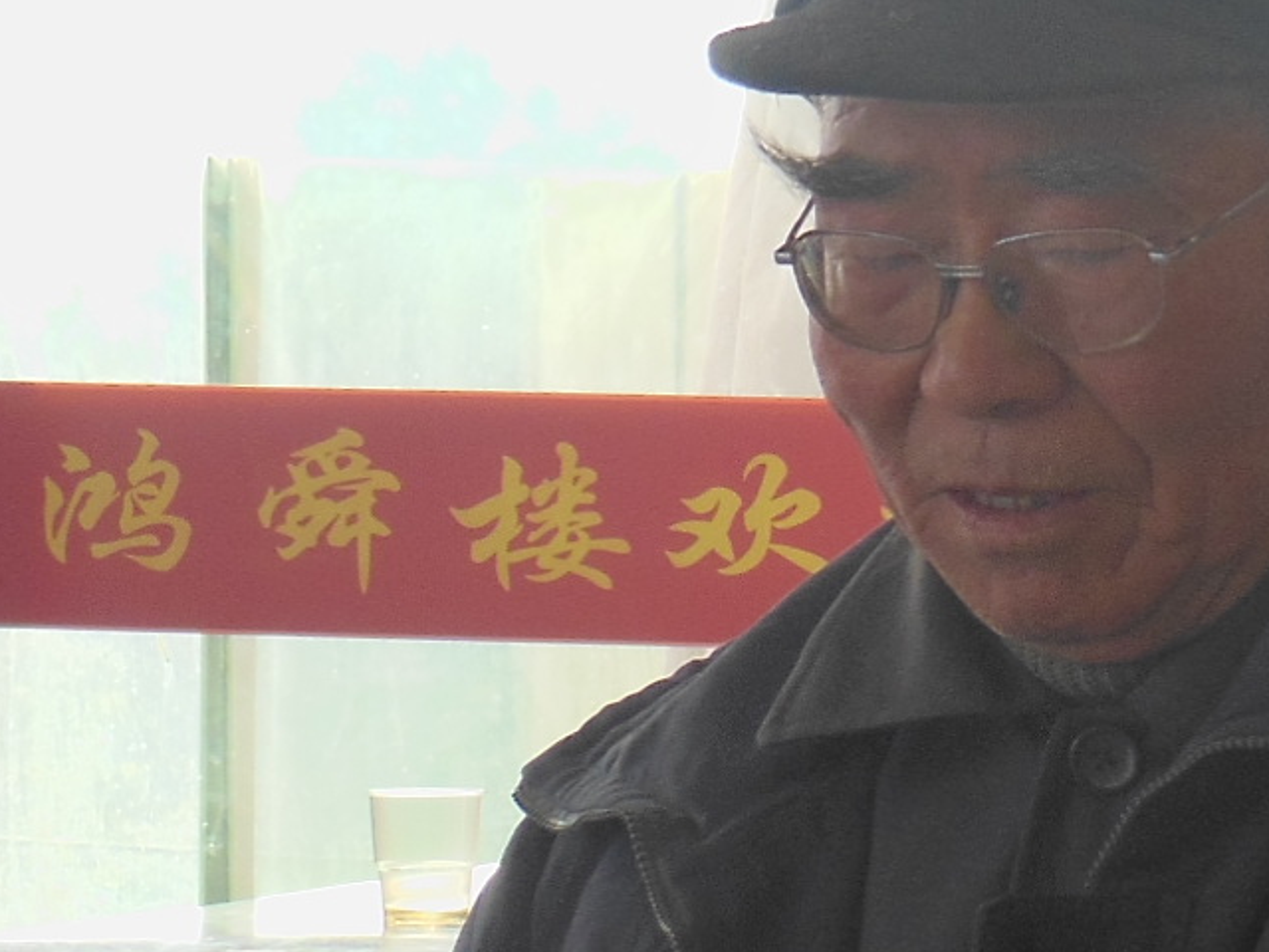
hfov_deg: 4.5
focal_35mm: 440
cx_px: 1416
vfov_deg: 3.4
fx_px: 16130
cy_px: 563
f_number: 5.7
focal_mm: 22.1
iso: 125
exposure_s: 1/80
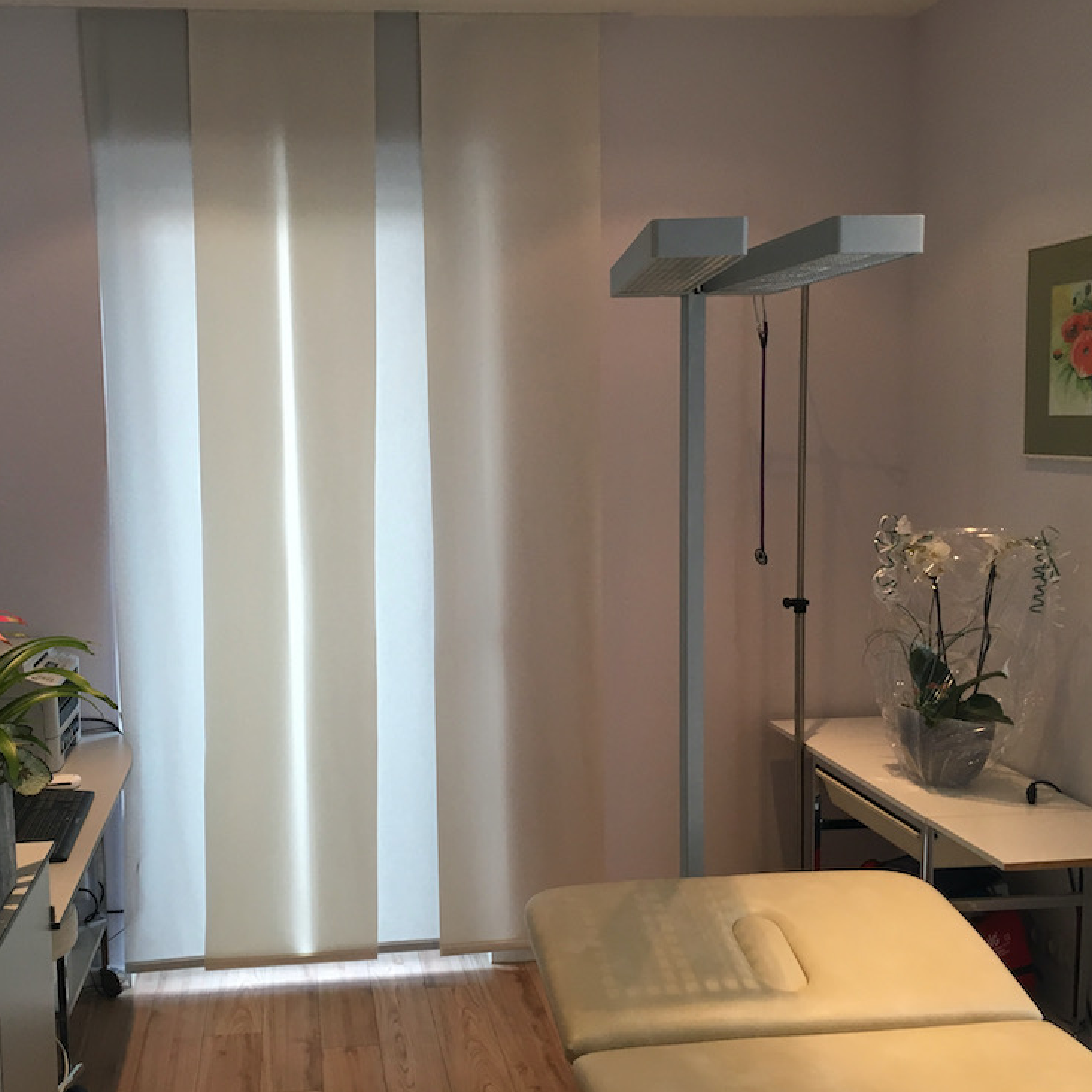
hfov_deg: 46.8
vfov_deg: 47.2
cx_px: 410
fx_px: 1249
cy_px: 546
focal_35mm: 35
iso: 50
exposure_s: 1/33
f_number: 2.2
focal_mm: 4.15
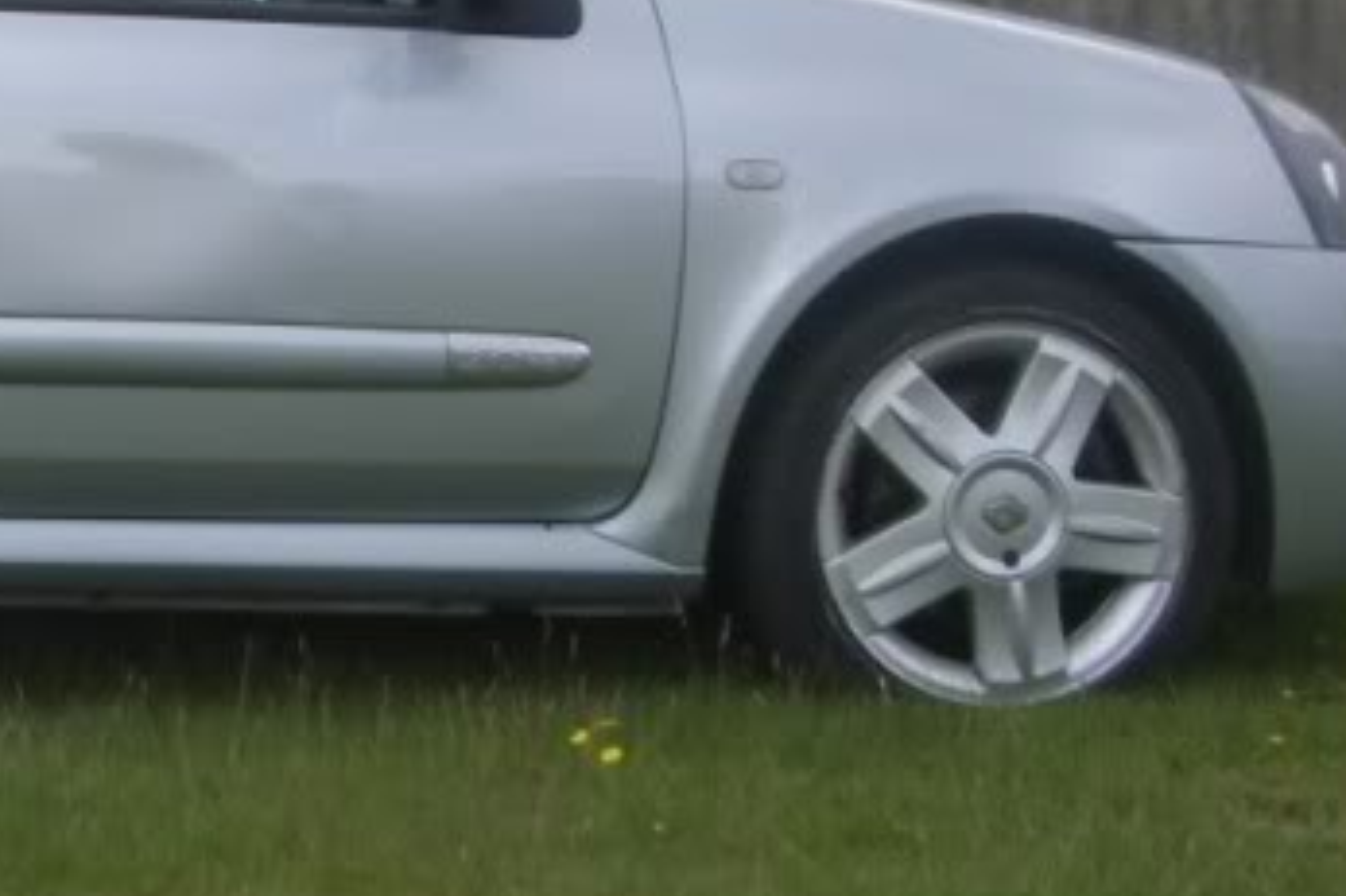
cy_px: 132
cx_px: -89
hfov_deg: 22.9
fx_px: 3139
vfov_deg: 16.1
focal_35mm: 84
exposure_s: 1/500
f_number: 2.6
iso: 80
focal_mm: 5.8
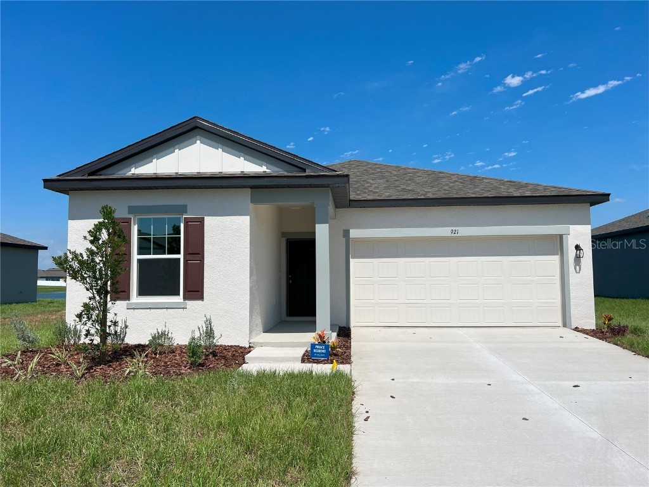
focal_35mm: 26
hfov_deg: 67.3
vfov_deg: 53.1
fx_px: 487
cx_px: 324
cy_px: 244
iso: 50
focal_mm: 5.7
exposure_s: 1/10309
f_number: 1.5
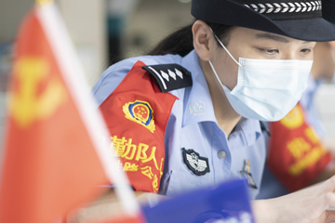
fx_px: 1033
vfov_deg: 12.3
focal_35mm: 111
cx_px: 306
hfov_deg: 18.1
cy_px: 118
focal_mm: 50
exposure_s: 1/100
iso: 320
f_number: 1.8
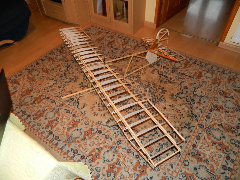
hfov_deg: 69.4
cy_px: 90
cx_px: 120
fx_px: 173
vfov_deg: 54.9
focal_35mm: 25
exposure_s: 1/30
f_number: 3.1
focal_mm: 4.5
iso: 200
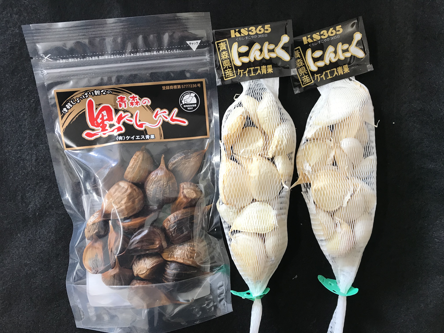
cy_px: 166
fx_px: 359
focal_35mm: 28
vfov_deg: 49.7
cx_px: 222
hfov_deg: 63.4
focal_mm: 3.99
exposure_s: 1/30
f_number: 1.8
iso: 25
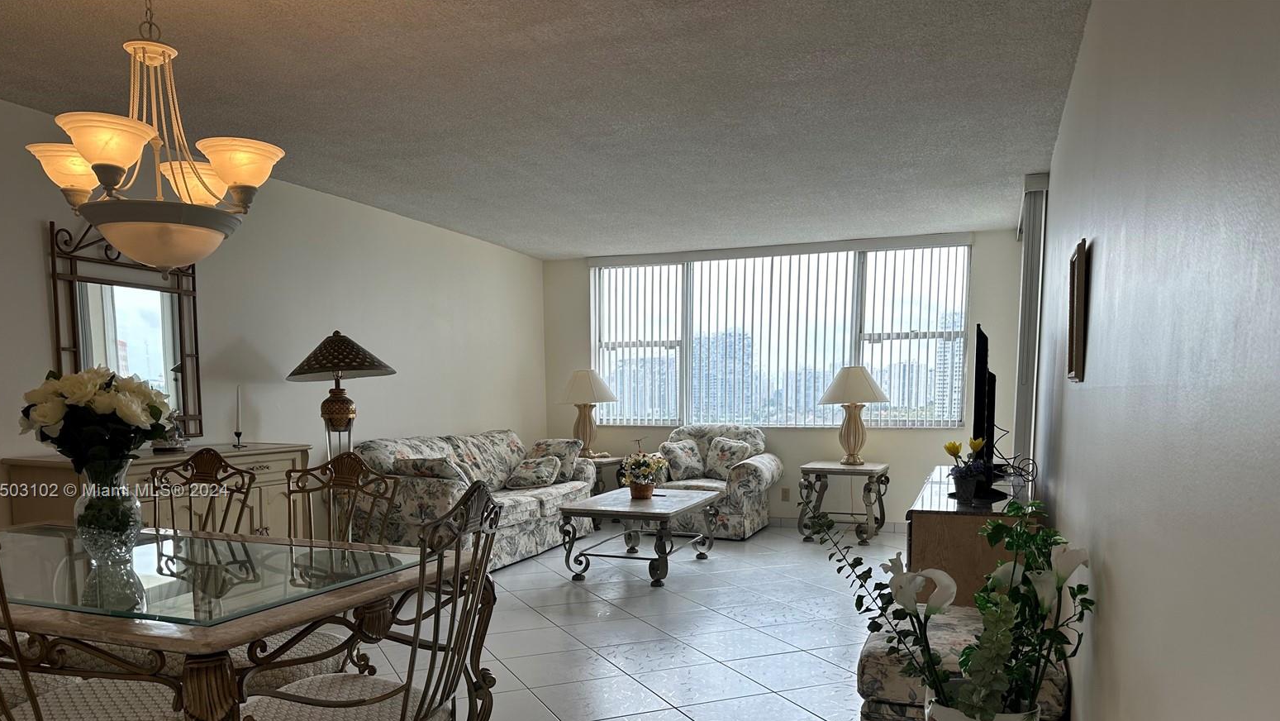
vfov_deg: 42.2
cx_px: 626
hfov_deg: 69.8
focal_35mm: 27
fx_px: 917
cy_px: 492
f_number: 1.78
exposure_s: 1/323
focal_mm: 6.86
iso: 80
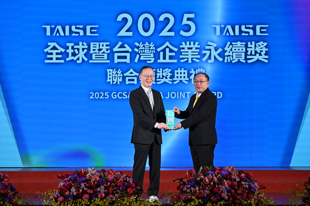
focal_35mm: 290
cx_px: 155
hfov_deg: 7.1
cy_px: 103
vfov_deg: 4.7
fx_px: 2496
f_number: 7.1
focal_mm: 290
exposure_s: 1/192
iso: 1250
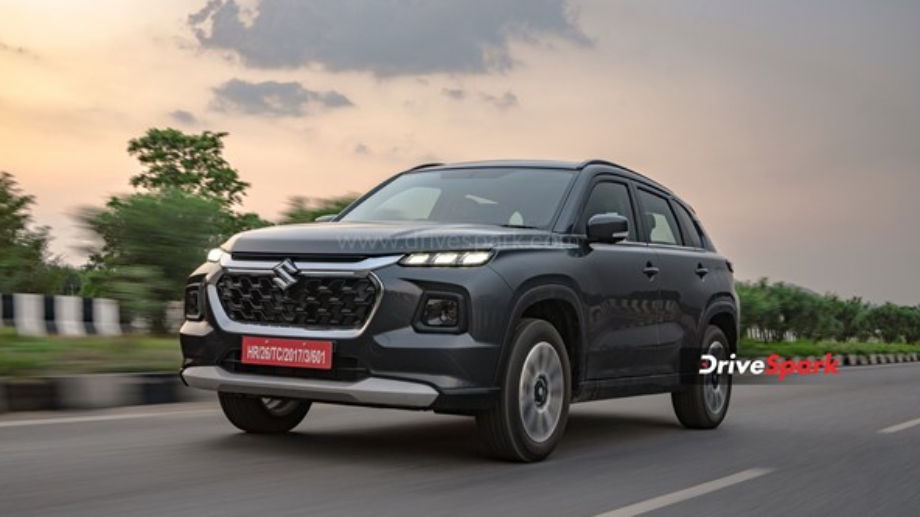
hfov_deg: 40.6
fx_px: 1244
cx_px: 457
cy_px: 241
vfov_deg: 23.5
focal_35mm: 51
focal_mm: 48
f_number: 9
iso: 500
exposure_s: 1/30
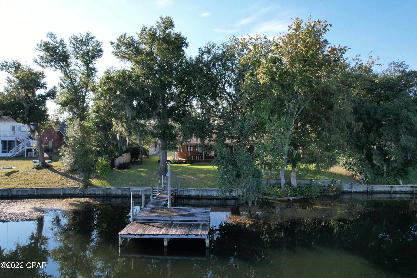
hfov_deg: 78.6
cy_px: 139
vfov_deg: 57.2
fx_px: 255
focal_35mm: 22
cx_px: 208
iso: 110
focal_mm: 8.38
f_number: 2.8
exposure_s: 1/1000
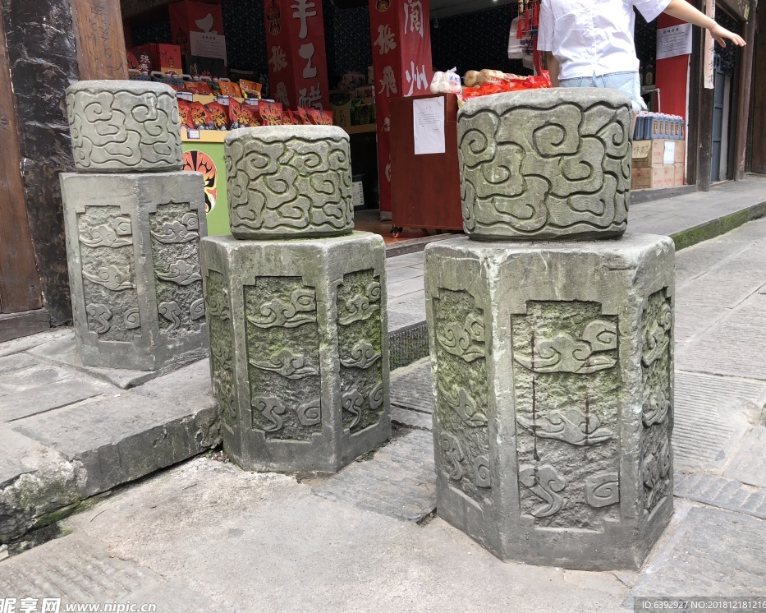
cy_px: 306
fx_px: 680
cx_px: 403
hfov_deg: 58.7
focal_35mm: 30
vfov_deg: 48.5
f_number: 1.8
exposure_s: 1/300
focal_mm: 4
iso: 20
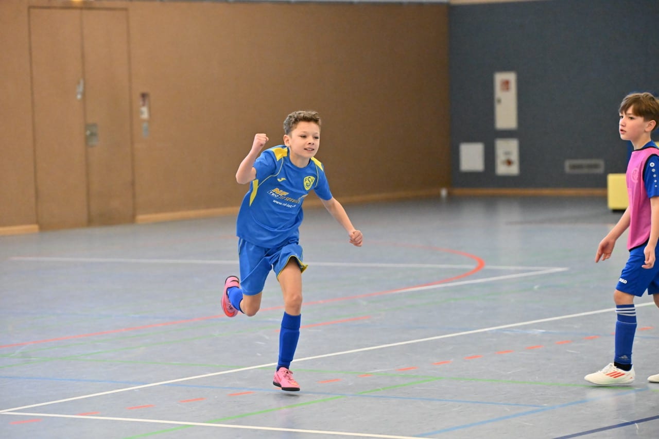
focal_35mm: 140
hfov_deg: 14.7
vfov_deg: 9.8
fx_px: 2562
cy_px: 220
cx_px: 330
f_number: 3.5
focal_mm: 140
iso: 8000
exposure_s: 1/1000
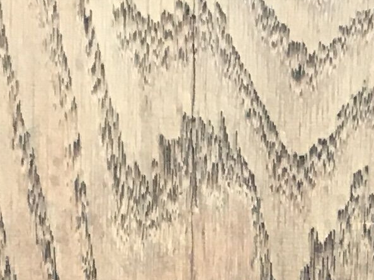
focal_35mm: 197
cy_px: 935
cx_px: 464
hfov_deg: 9.9
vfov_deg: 6.6
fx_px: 2128
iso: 40
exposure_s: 1/33
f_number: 2.2
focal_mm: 4.15
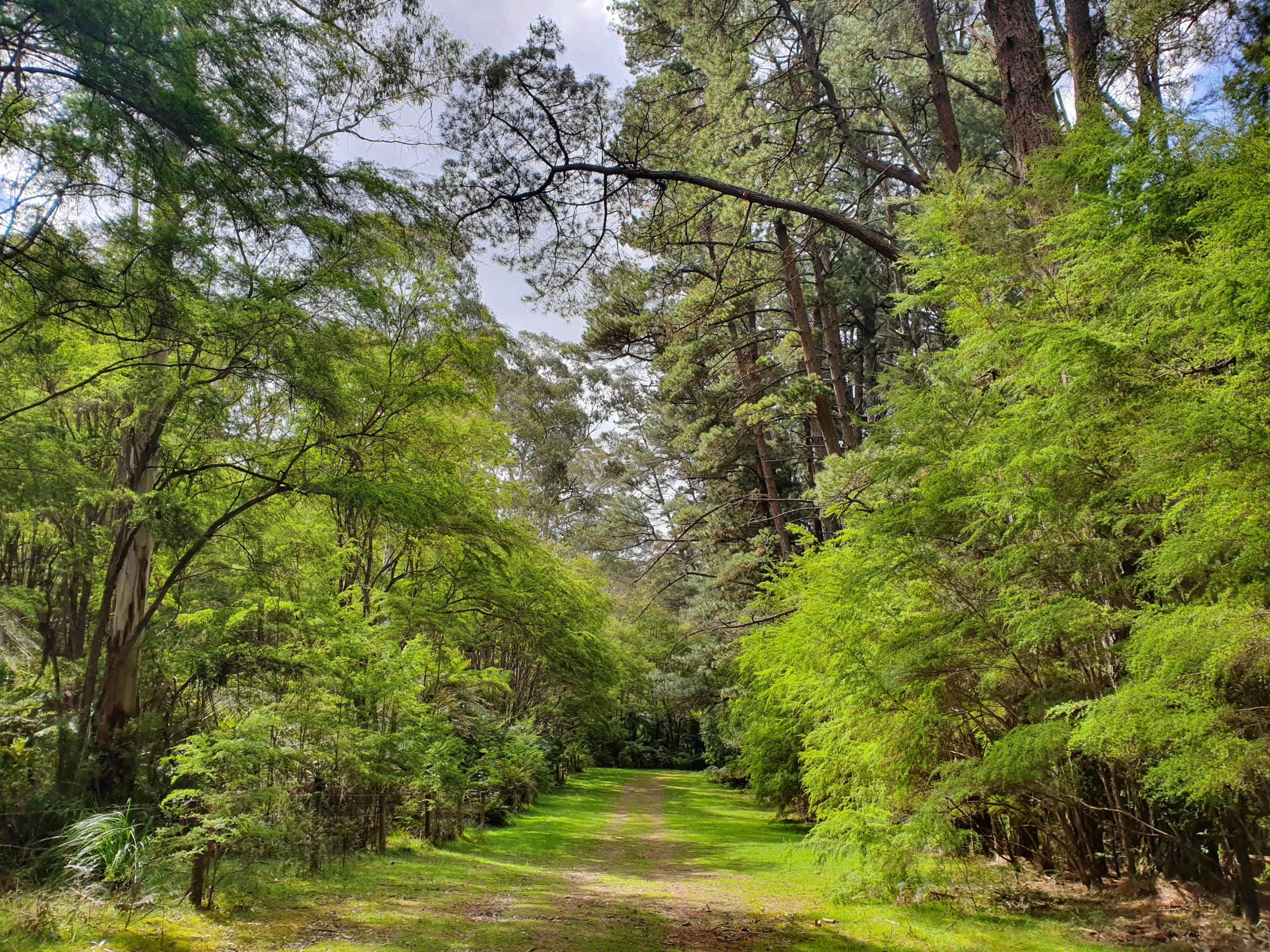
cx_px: 635
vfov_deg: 53.1
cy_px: 476
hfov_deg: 67.3
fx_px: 954
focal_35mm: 26
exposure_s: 1/528
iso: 50
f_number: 2.4
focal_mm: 4.32
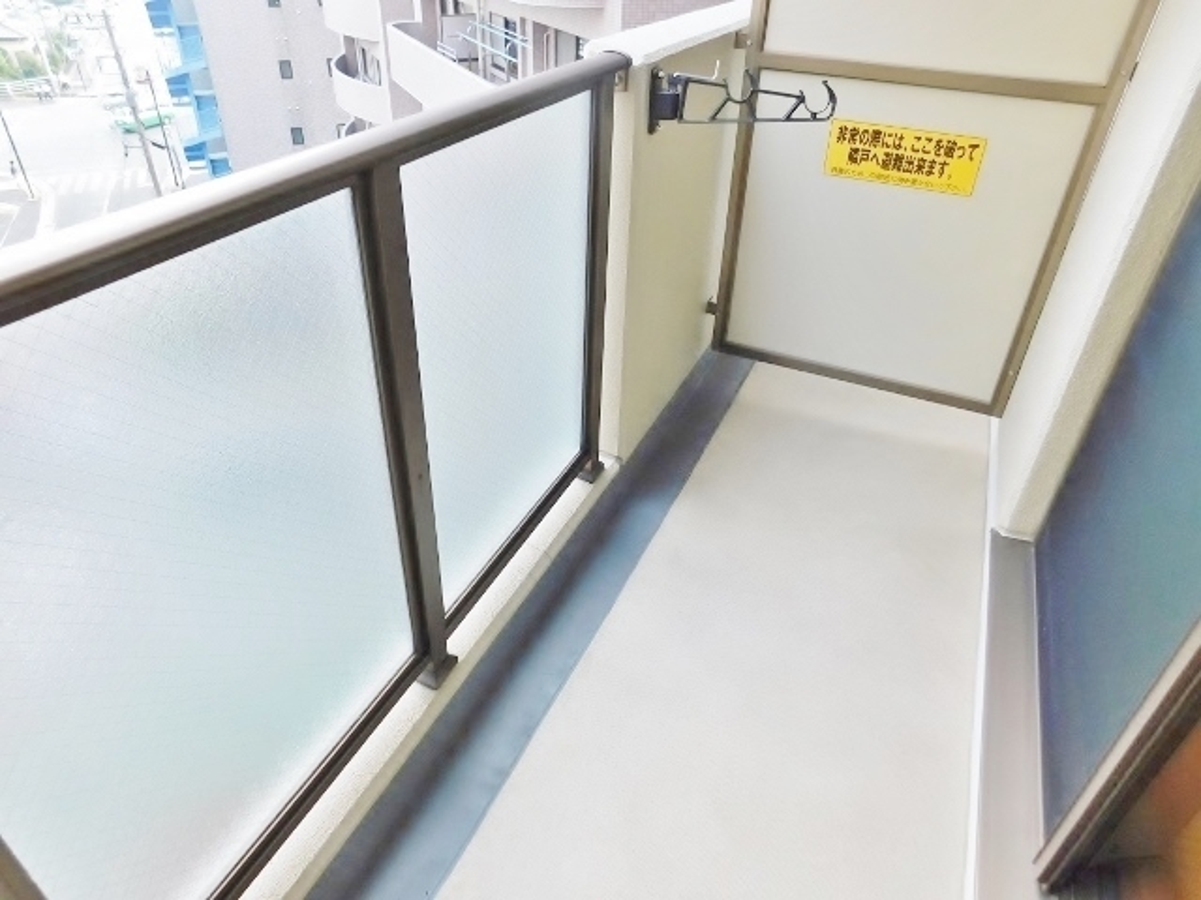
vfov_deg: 58.9
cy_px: 450
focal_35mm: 23
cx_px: 600
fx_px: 798
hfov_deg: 73.9
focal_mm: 4
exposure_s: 1/40
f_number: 3
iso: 125
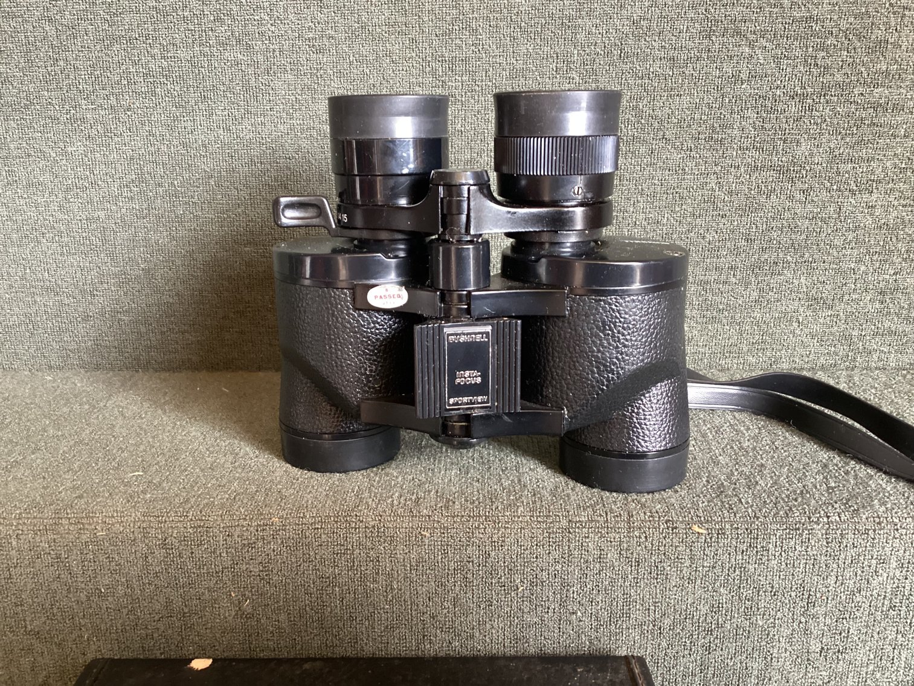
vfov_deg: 45.4
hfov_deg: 58.3
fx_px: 819
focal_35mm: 31
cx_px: 457
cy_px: 343
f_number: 2.4
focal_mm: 3.3
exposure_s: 1/25
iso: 320
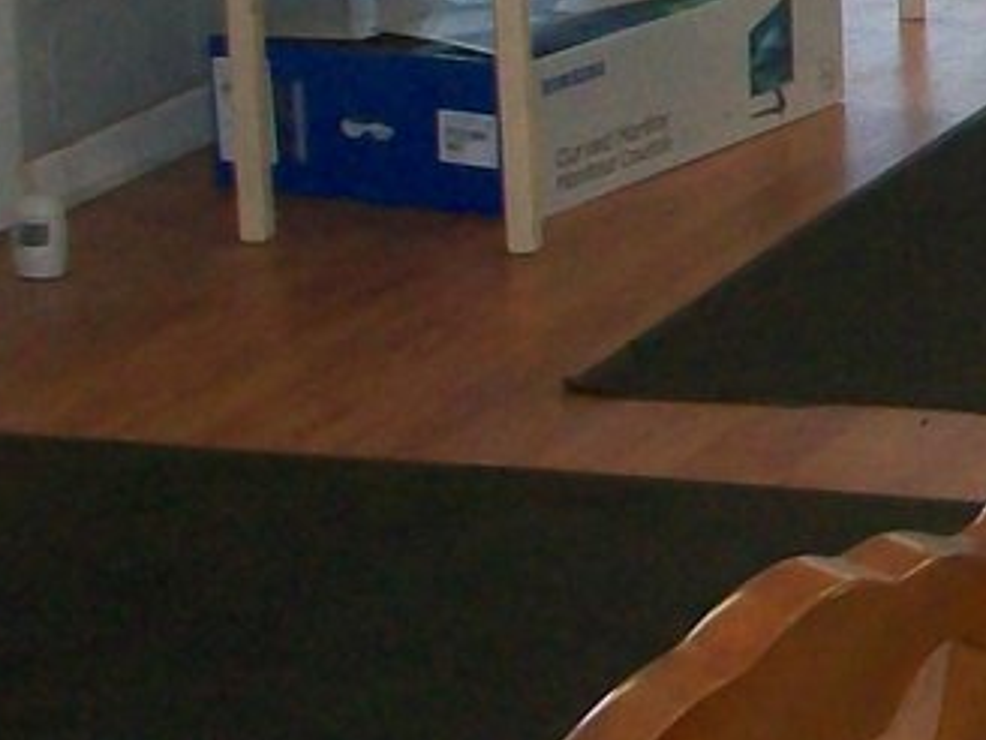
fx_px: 4472
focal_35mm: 157
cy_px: -287
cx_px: 1937
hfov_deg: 11.4
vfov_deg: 9.3
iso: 160
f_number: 2.8
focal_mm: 5.7
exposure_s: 1/60
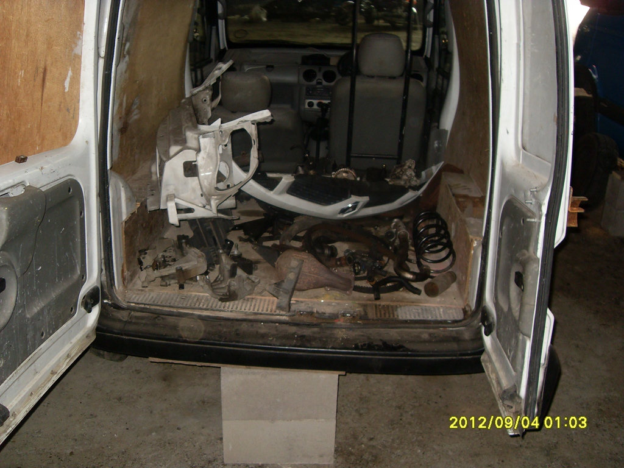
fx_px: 667
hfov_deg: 50.1
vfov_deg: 38.7
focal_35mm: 37
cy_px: 234
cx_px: 312
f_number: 2.8
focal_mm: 6.3
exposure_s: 1/45
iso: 100
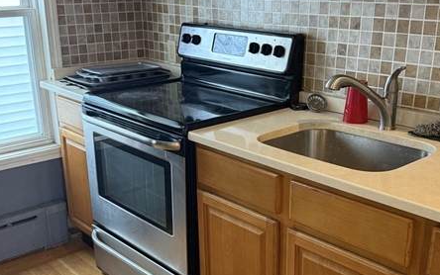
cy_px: 179
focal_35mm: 44
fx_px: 528
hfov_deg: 45.2
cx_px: 233
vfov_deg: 29.1
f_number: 1.78
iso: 400
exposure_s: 1/60
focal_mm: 6.76
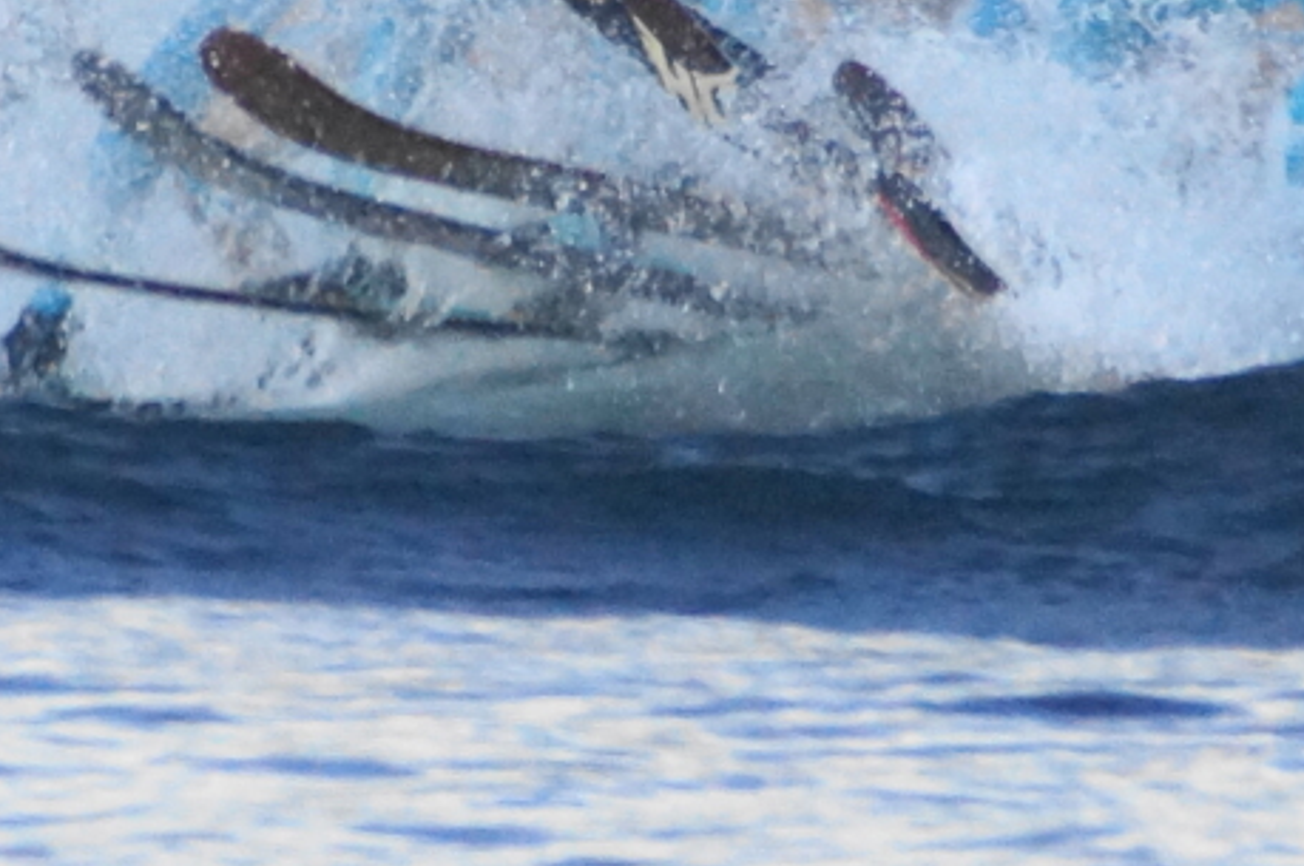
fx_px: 33144
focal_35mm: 916
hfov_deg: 2.3
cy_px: -71
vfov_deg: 1.5
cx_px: 582
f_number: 6.3
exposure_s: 1/400
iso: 1000
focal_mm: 250
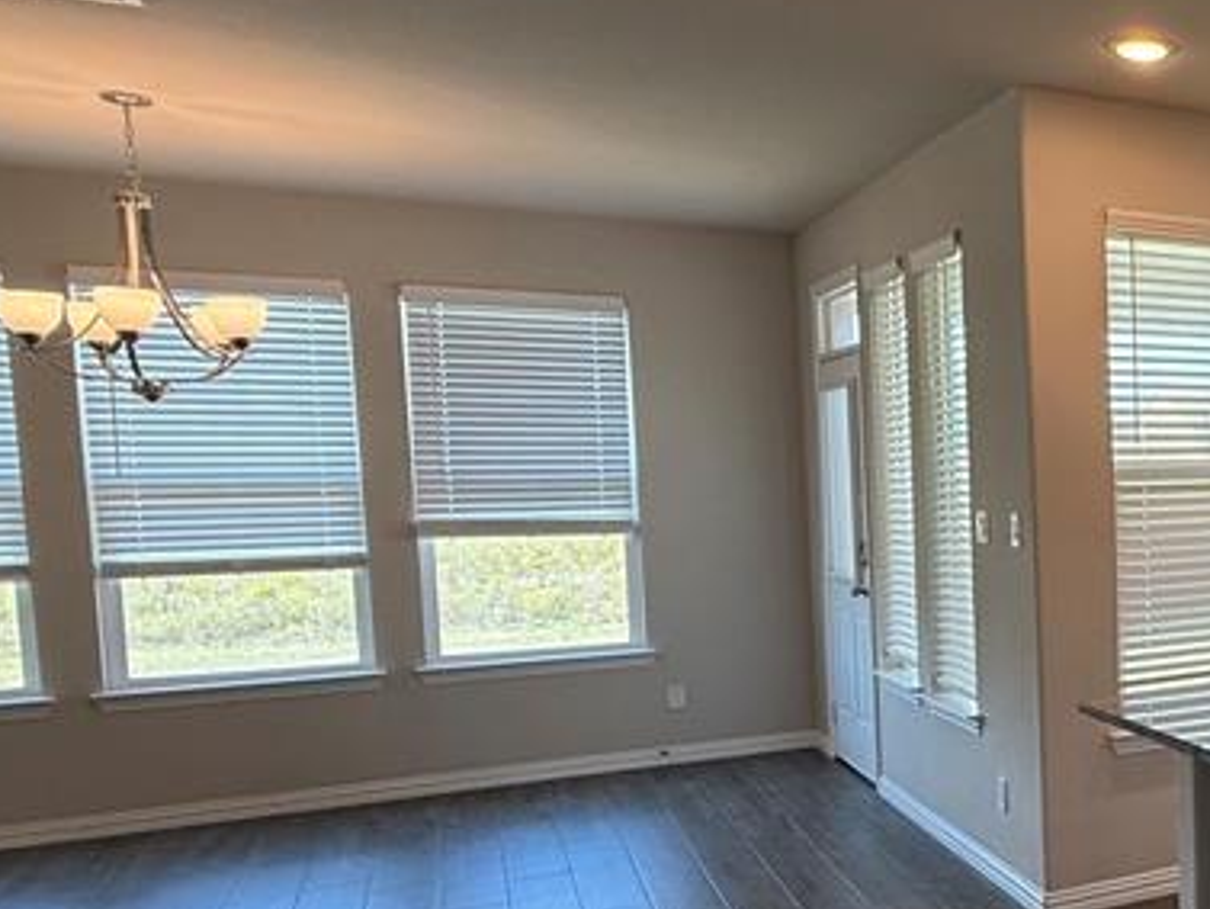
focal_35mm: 38
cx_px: 1451
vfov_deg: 37.5
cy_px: 572
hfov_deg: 37.2
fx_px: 1329
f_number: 2.2
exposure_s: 1/120
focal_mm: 2.22
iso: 125
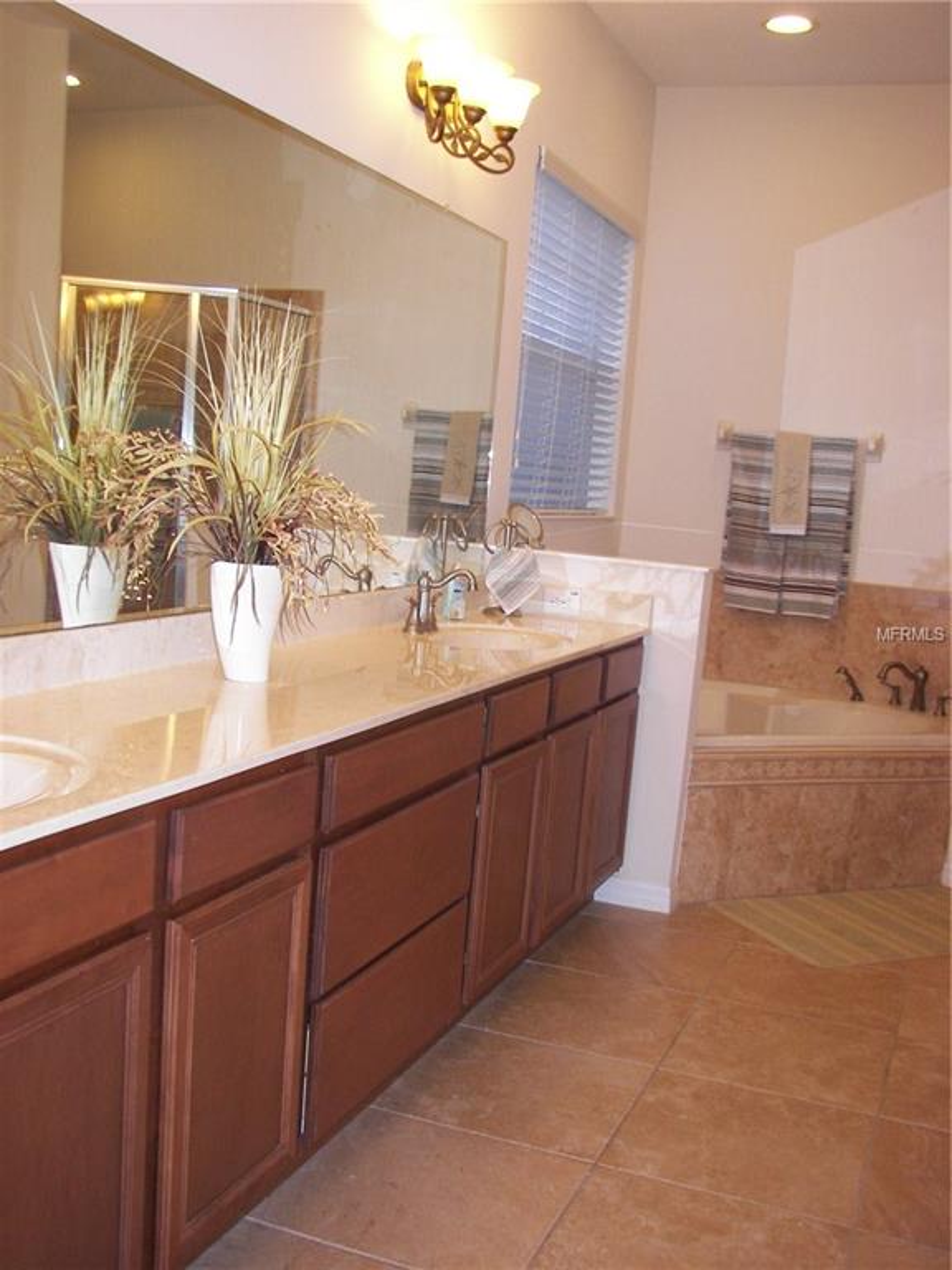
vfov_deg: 51.4
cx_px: 476
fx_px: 1320
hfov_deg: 39.7
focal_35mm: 36
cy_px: 635
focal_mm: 6
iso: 100
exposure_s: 1/30
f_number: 2.8
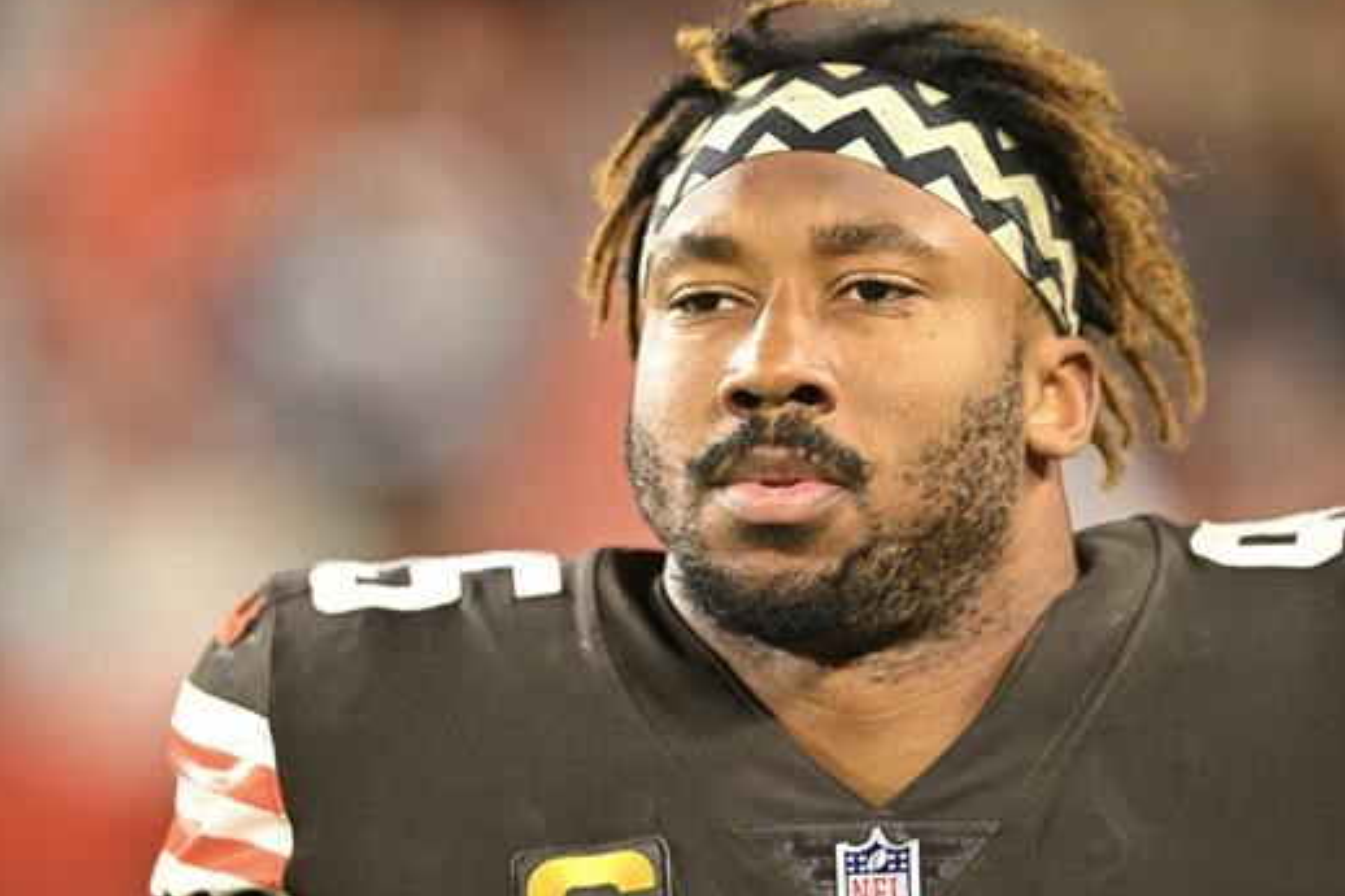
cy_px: 529
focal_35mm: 502
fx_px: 18748
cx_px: 704
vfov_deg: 2.7
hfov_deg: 4.1
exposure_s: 1/800
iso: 2500
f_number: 2.8
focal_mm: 400
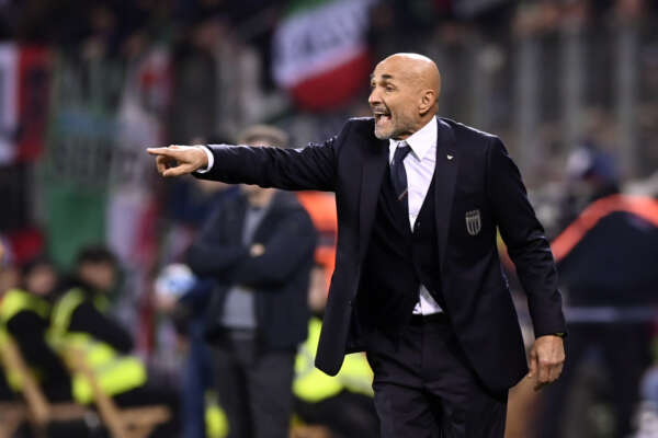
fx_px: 7311
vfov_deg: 3.4
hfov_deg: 5.2
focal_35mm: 400
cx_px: 329
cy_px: 219
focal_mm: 400
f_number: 3.5
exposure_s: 1/1000
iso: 2000
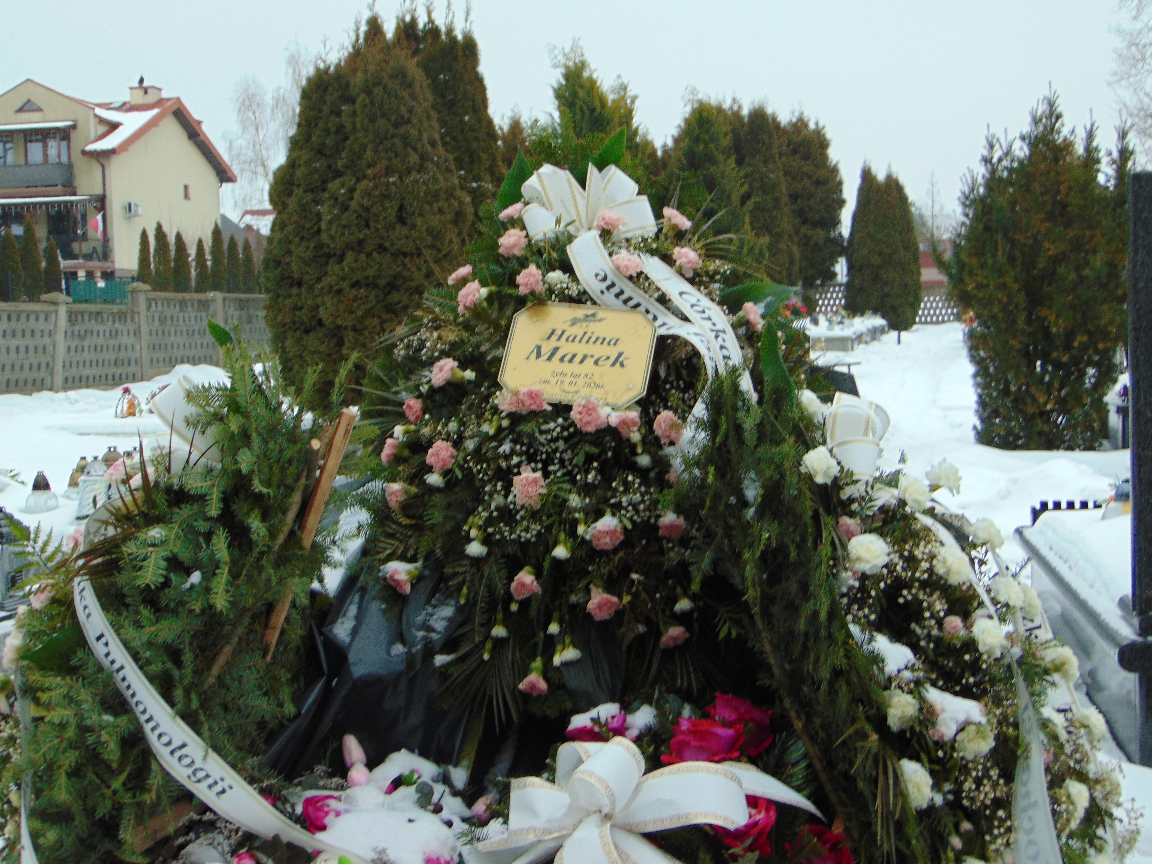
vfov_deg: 32.9
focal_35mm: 44
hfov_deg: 42.9
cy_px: 415
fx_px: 1464
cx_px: 554
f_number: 3.3
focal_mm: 7.6
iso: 80
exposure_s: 1/100
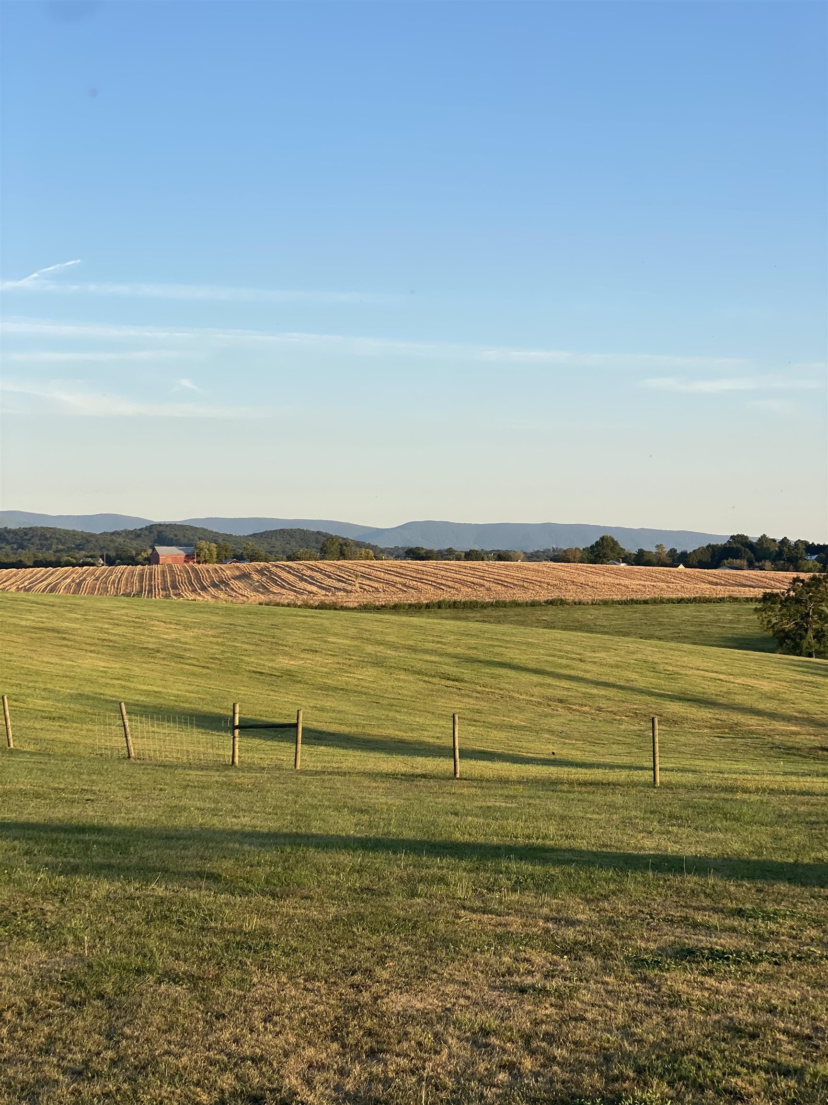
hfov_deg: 28.0
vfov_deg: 36.8
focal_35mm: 52
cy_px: 552
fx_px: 1658
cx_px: 414
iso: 20
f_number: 2
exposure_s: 1/607
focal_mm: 6
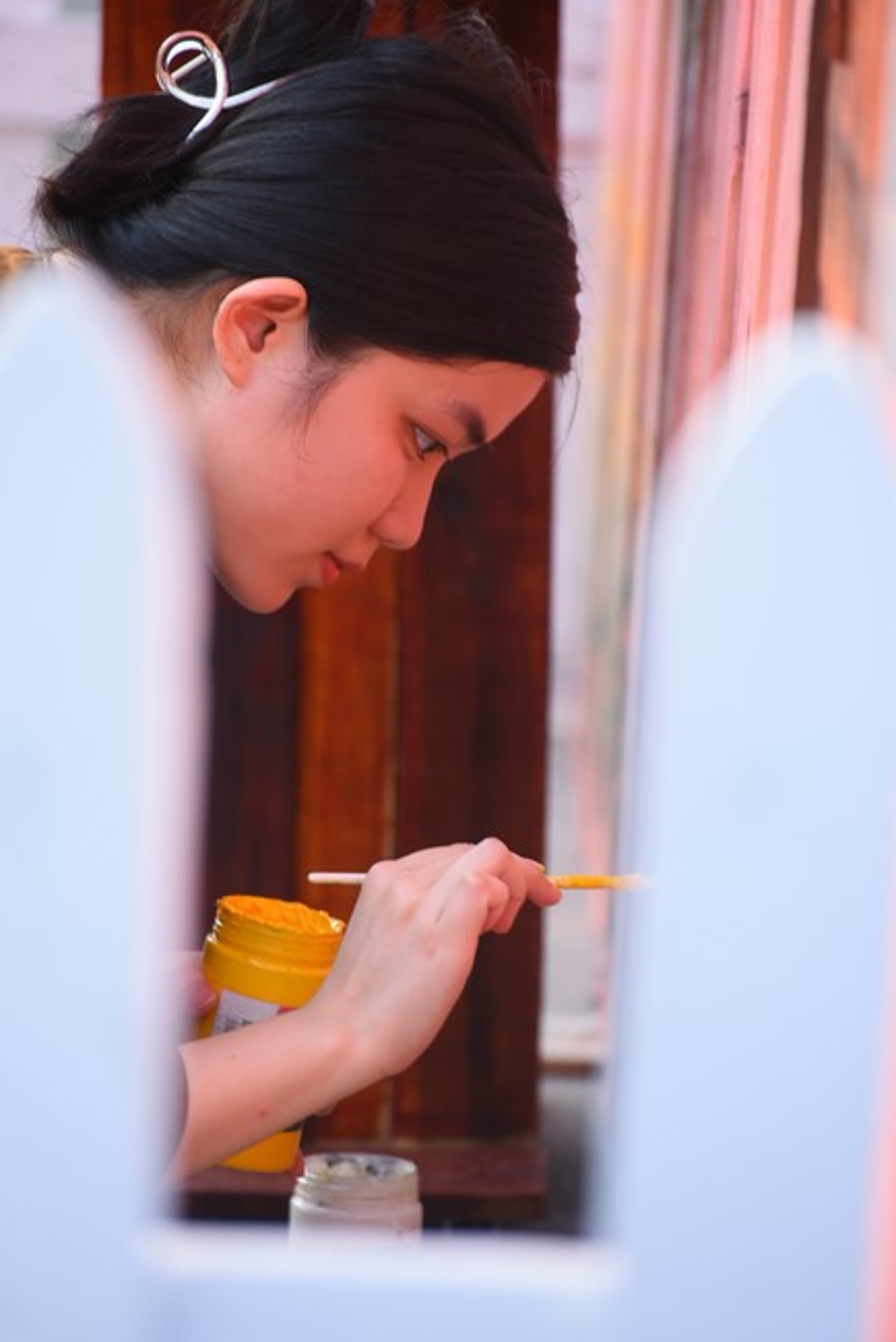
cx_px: 448
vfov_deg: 9.4
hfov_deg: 6.3
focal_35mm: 220
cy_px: 671
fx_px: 8204
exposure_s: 1/125
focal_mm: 220
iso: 400
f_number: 5.3
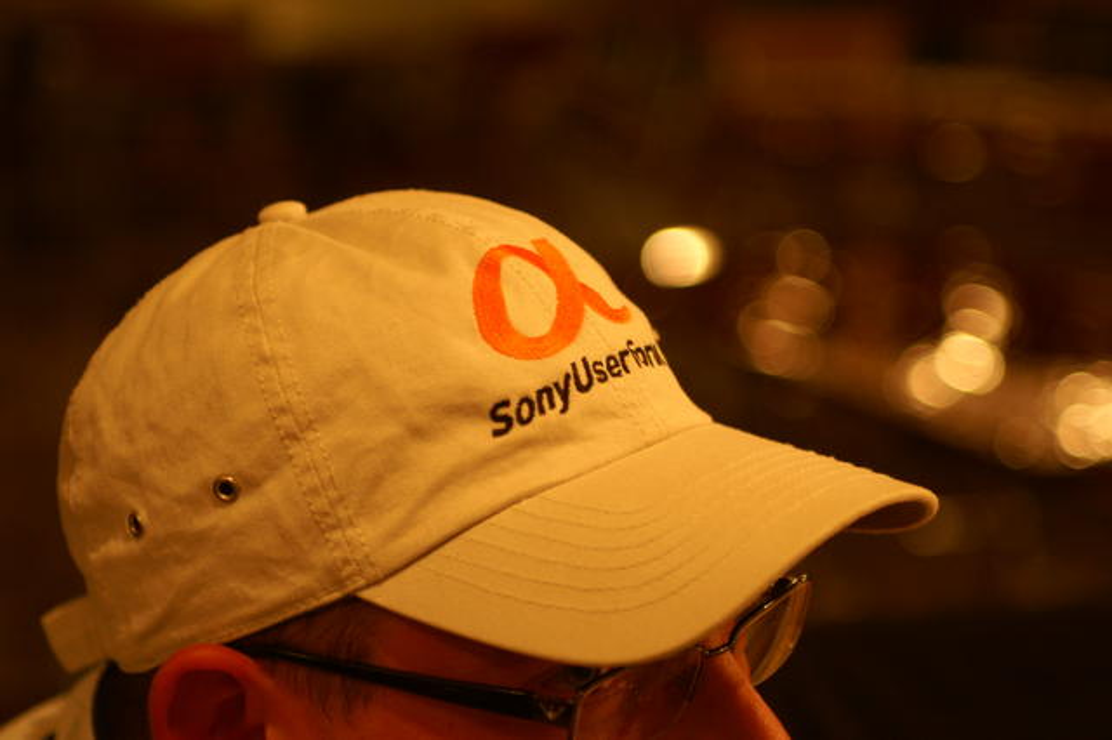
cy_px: 370
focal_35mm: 105
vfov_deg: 13.0
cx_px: 556
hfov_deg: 19.5
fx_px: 3242
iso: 400
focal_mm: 70
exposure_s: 1/10
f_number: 2.8
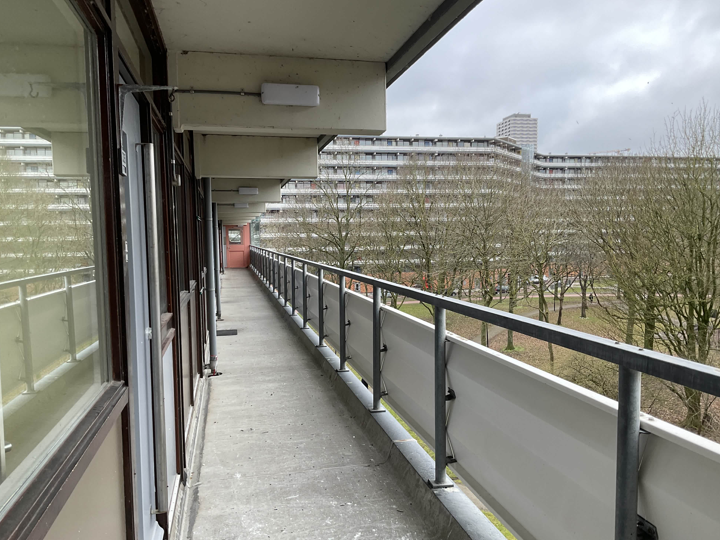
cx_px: 370
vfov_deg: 46.8
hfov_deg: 60.0
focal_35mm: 30
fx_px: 624
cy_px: 279
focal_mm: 3
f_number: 1.8
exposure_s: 1/109
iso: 16
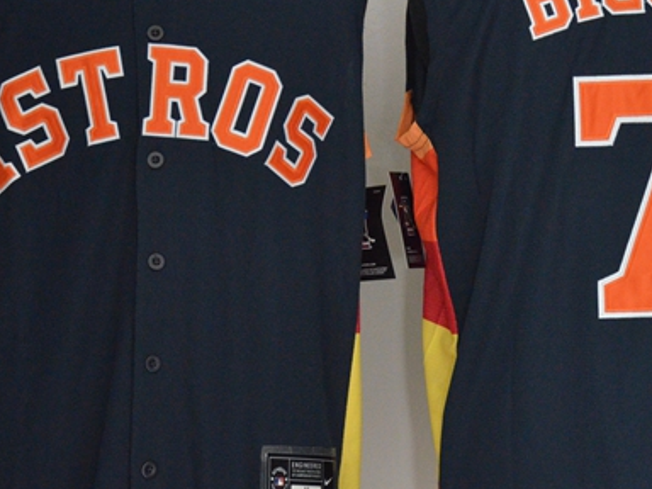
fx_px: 2825
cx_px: 380
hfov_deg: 13.2
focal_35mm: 150
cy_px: 187
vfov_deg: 9.9
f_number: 4.8
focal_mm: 50
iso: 4000
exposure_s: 1/20
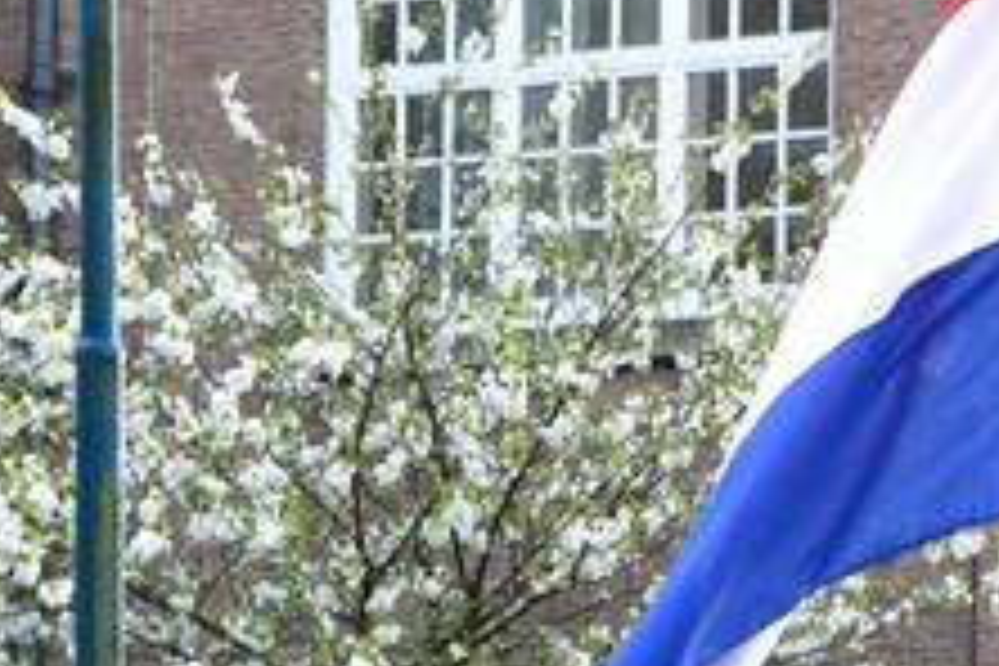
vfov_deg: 8.9
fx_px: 4273
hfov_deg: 13.1
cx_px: 1026
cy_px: 648
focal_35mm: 154
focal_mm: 38
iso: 3200
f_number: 10
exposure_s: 1/400
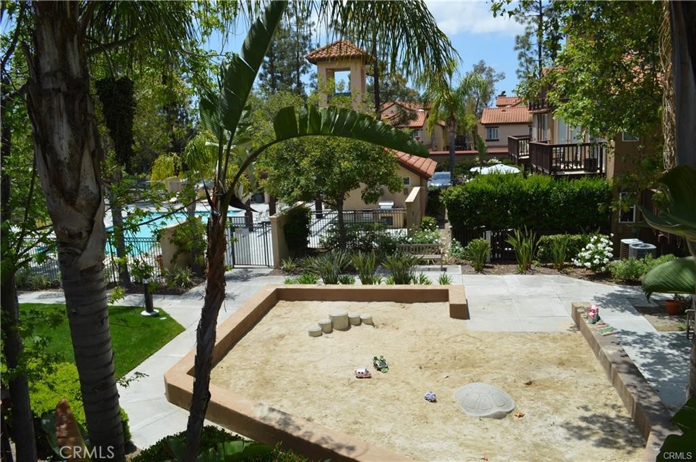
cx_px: 348
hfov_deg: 67.4
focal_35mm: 27
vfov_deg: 47.8
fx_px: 521
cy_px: 231
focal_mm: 18
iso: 100
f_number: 8
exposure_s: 1/250
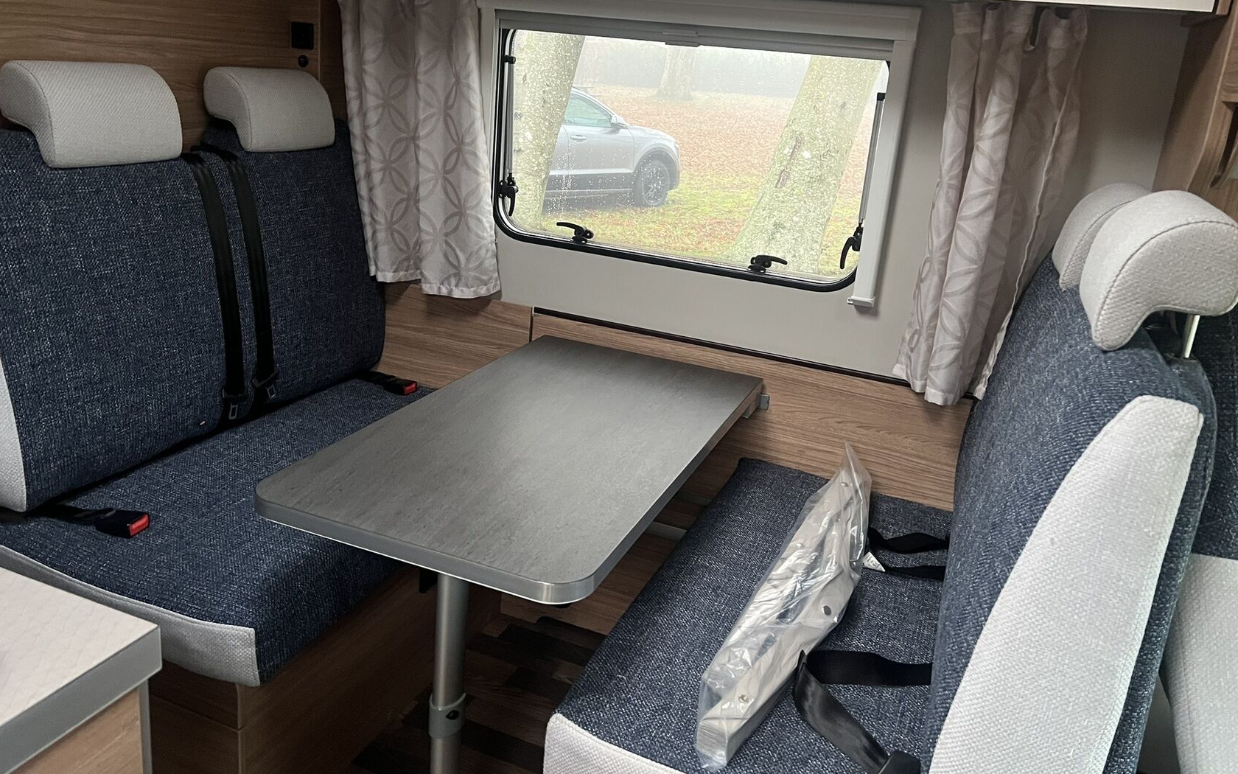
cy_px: 305
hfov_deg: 66.5
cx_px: 626
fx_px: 945
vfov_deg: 44.3
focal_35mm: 28
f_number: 1.5
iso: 500
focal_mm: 5.7
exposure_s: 1/51
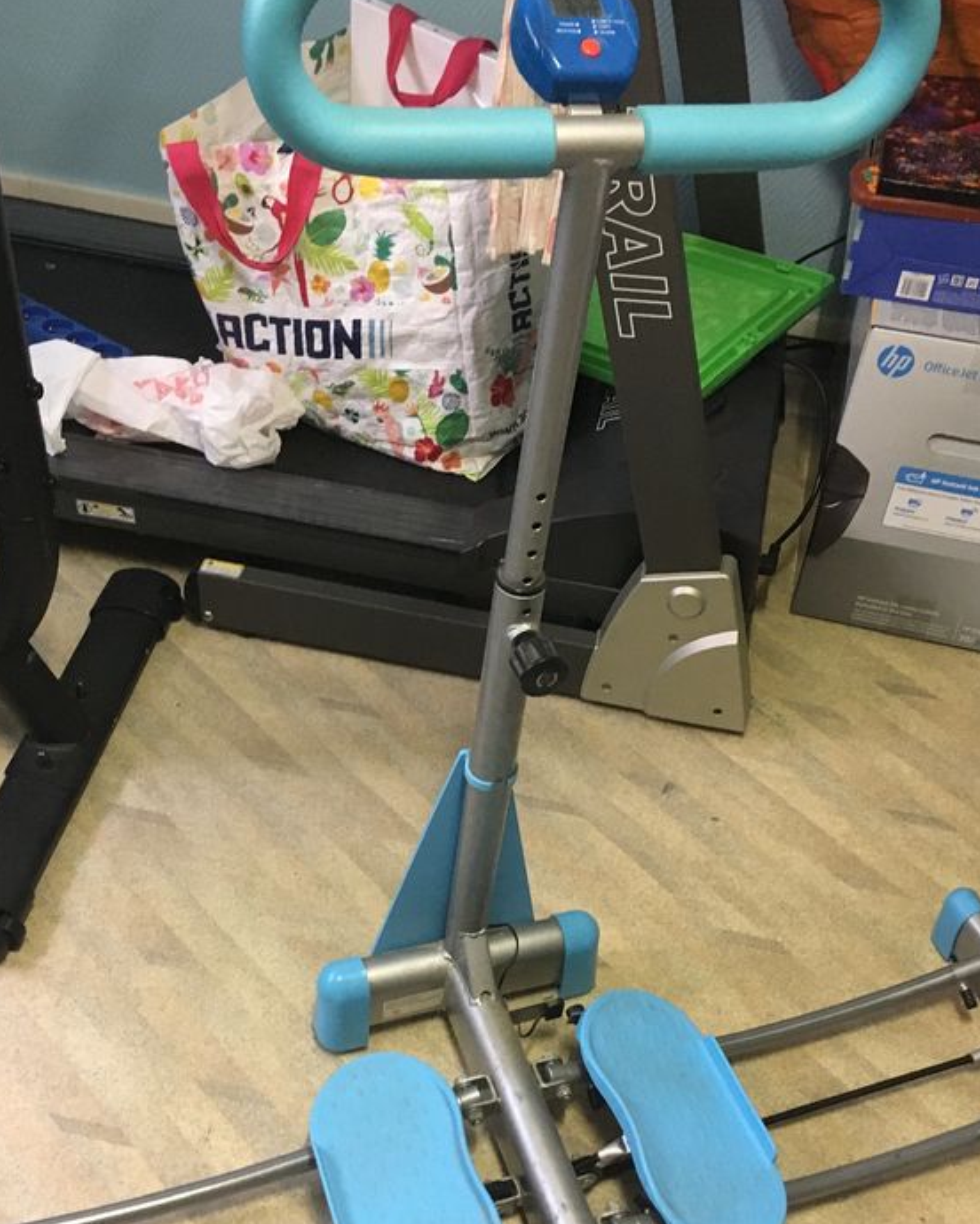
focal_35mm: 41
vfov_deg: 44.4
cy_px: 763
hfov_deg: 36.5
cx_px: 486
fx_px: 1486
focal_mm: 4.15
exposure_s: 1/17
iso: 250
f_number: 2.2
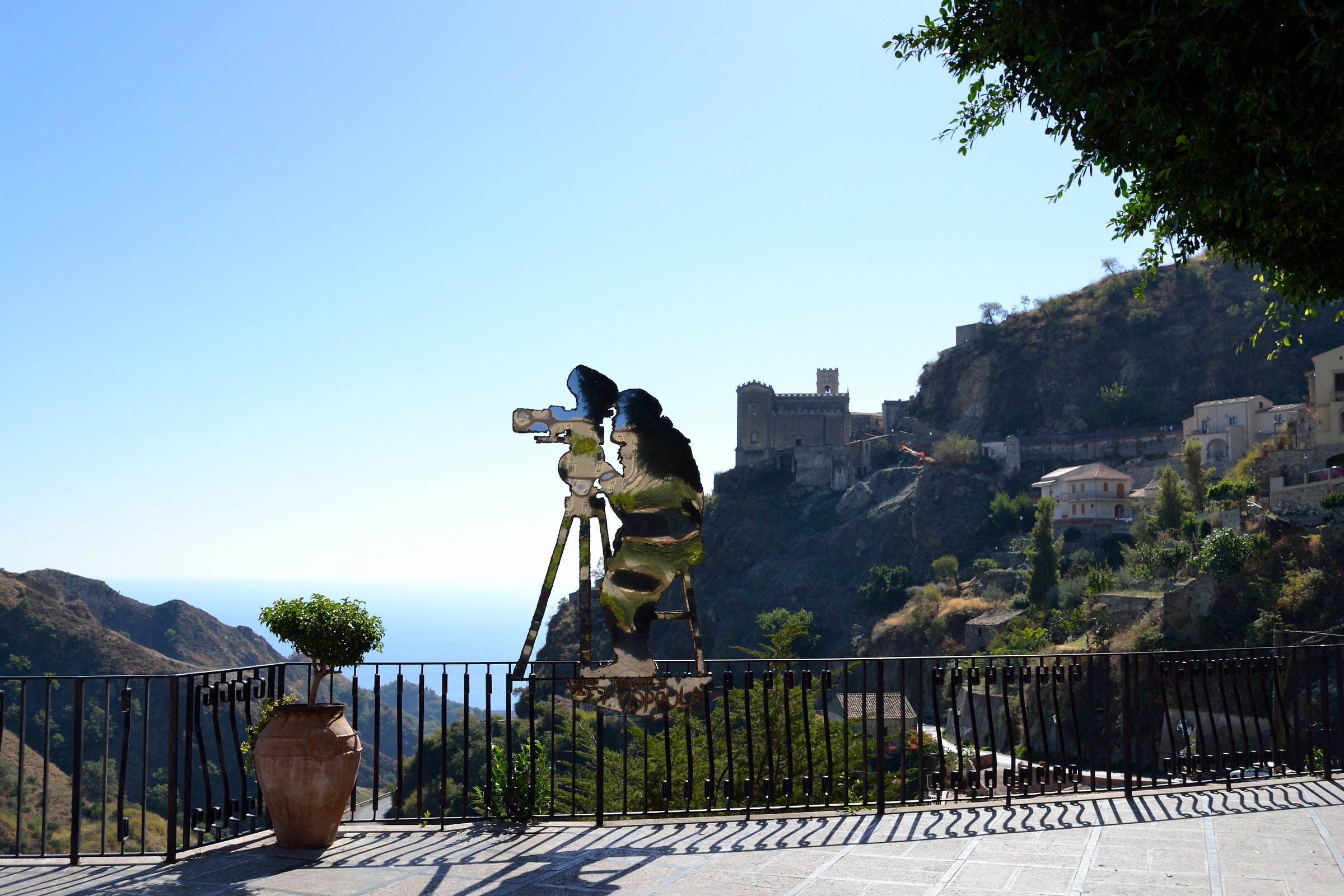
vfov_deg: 40.0
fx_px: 1232
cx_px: 672
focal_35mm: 33
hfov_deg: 57.2
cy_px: 448
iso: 100
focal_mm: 22
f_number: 8
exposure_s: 1/250
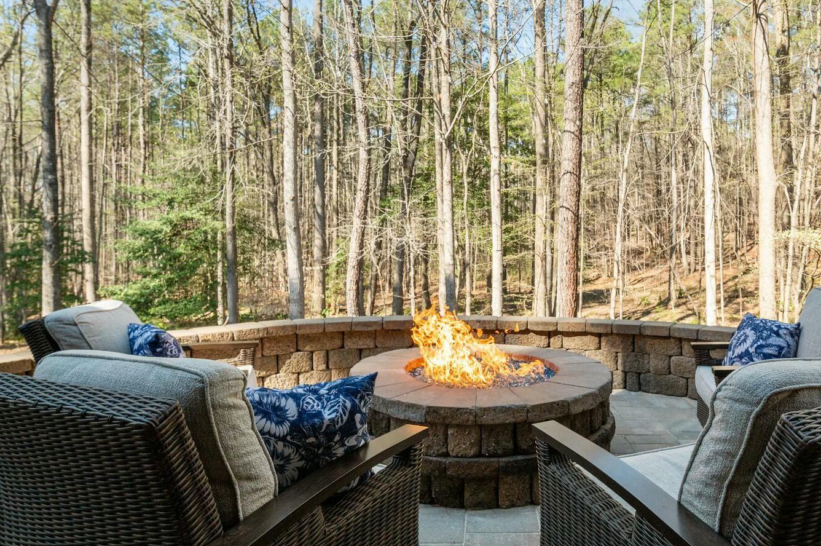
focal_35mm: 23
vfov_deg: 54.9
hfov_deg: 75.3
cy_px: 239
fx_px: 524
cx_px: 493
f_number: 6.3
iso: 400
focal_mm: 15
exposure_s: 1/800
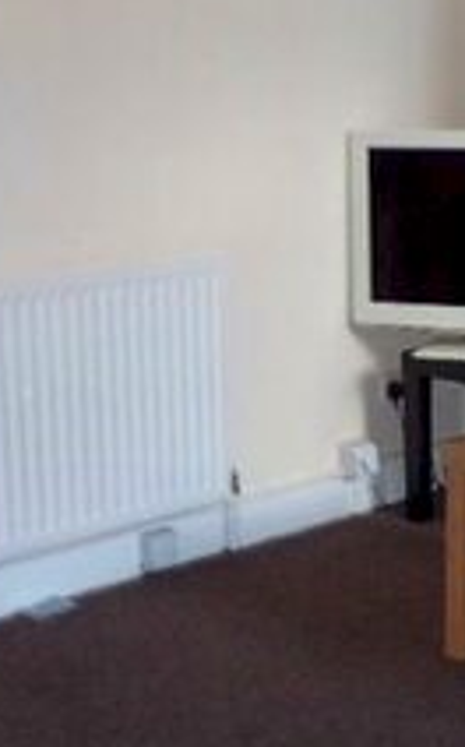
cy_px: 386
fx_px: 1708
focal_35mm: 84
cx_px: 391
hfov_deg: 15.4
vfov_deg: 24.7
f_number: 3
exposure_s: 1/34
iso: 200
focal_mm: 4.3
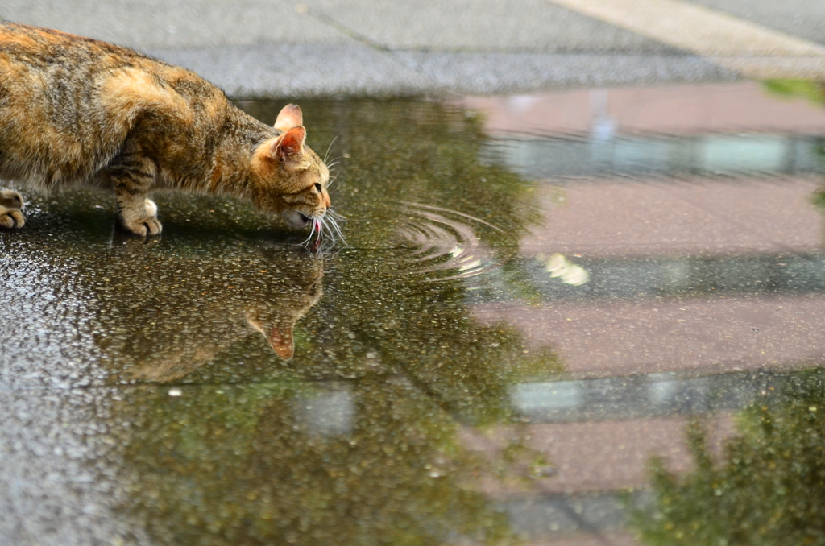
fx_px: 2127
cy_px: 273
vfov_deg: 14.6
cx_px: 412
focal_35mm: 93
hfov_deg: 22.0
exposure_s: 1/160
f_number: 2.8
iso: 500
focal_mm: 62
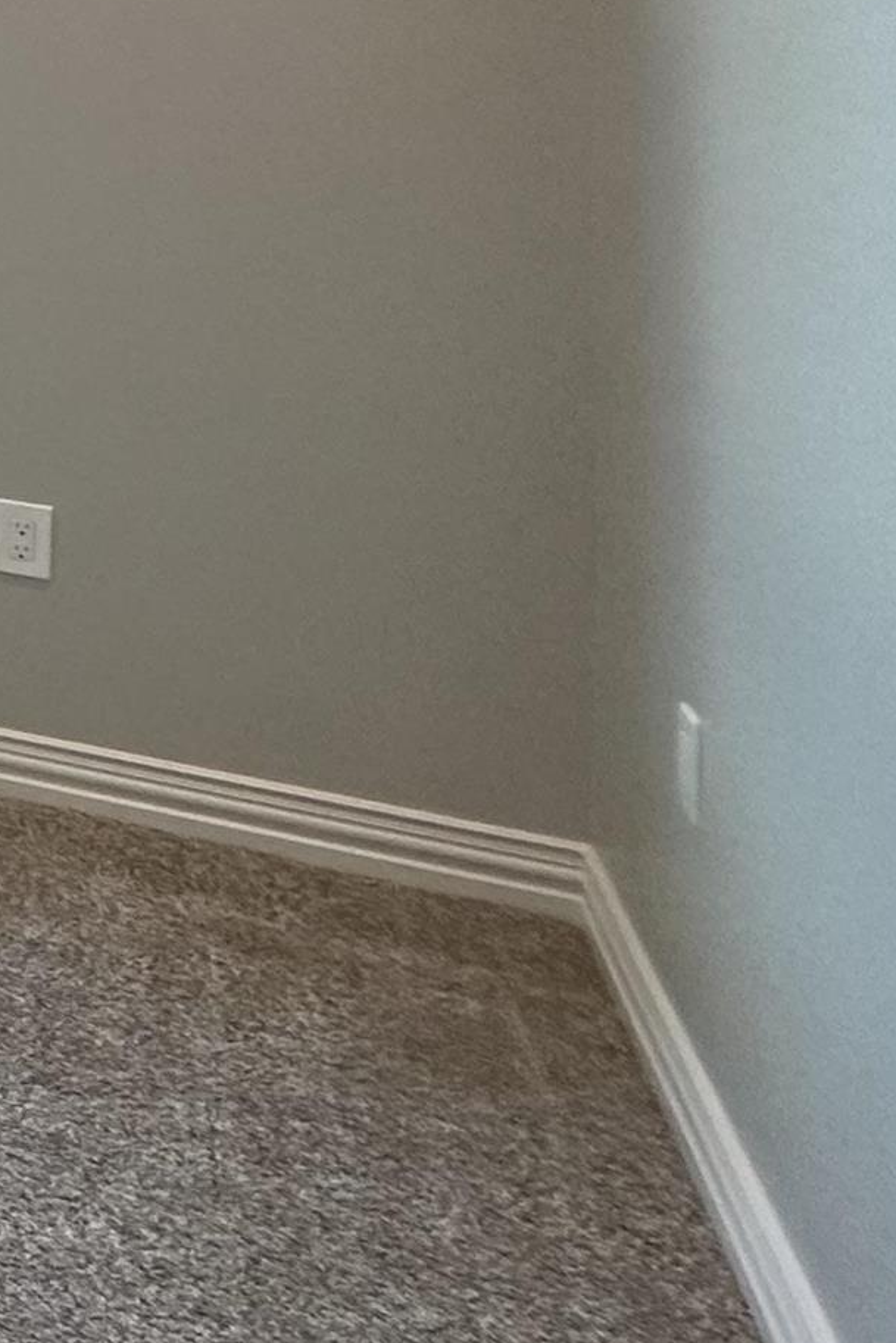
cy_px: 25
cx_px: -1351
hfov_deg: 14.4
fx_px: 1828
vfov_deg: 36.6
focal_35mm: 49
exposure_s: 1/120
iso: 160
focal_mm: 2.22
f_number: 2.2
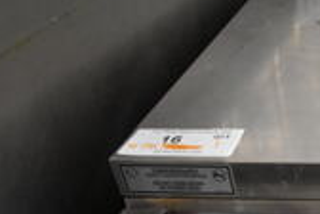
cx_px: 440
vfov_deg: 16.6
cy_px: 290
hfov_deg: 22.8
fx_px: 684
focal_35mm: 77
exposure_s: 1/125
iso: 5600
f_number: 3.5
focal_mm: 18
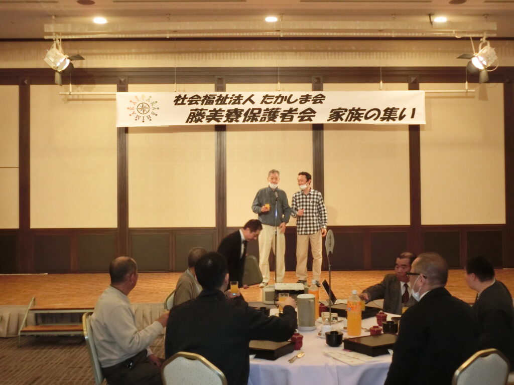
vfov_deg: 32.2
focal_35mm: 45
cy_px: 192
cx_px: 257
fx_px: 668
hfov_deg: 42.1
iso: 800
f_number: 4.4
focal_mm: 8
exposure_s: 1/60
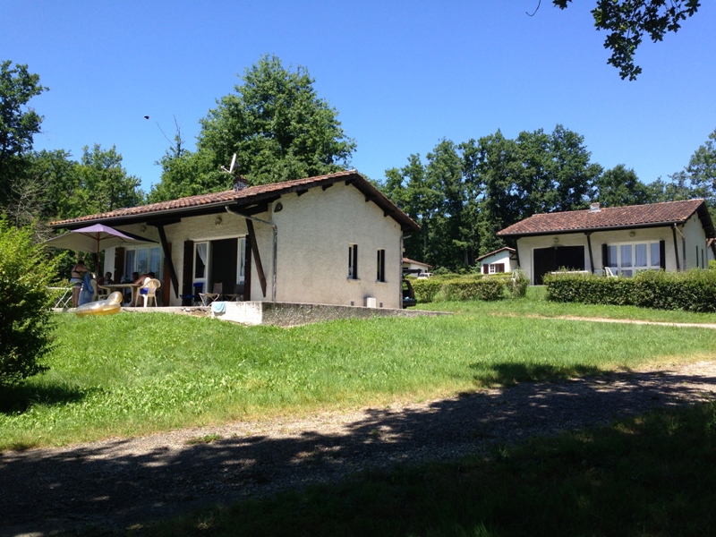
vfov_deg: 42.9
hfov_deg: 55.4
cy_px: 268
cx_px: 358
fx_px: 683
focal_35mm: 33
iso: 50
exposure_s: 1/704
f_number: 2.4
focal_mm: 4.13
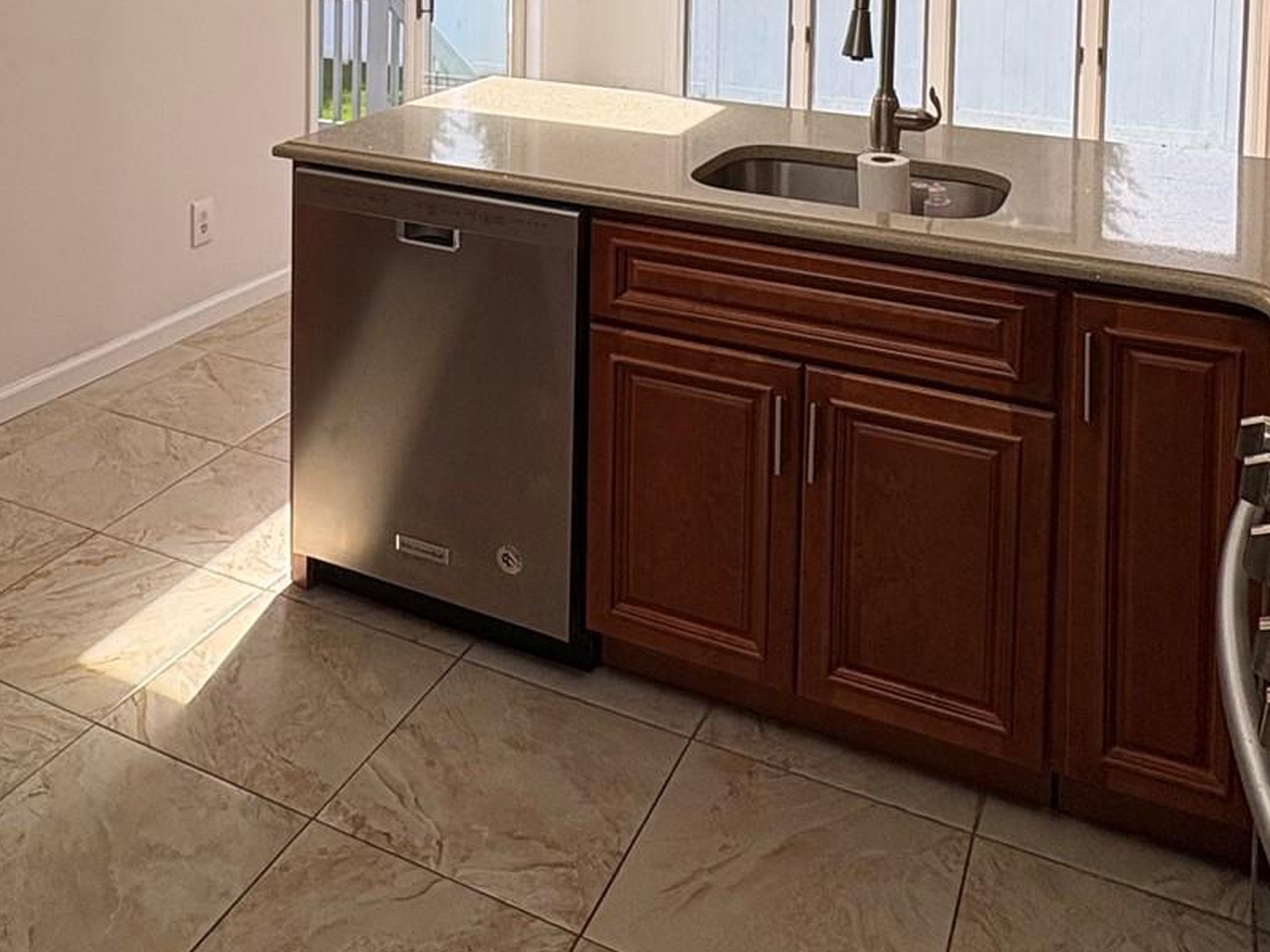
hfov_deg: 51.0
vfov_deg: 34.5
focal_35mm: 36
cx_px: 514
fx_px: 1321
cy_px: -85
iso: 40
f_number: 2.2
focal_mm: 2.22
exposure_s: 1/501
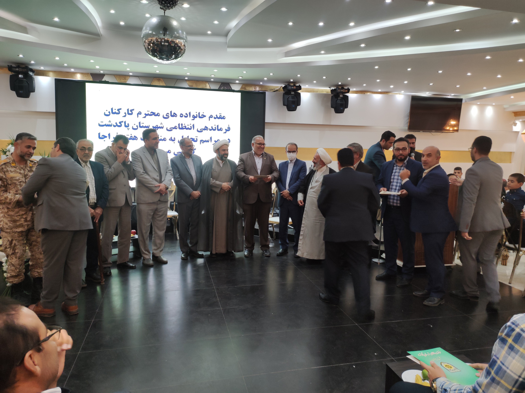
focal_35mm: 17
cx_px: 262
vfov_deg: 74.6
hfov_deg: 91.1
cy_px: 196
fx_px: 258
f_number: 1.79
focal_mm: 4.74
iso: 174
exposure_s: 1/50
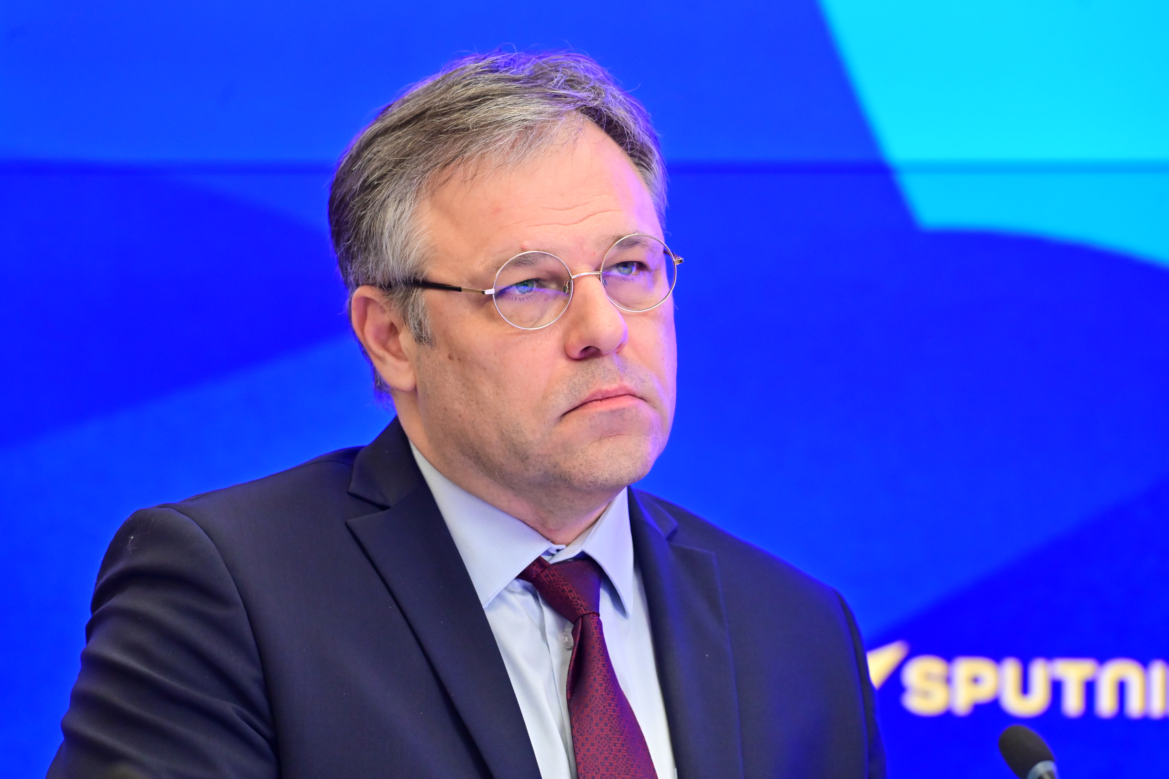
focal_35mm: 240
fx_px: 7791
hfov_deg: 8.6
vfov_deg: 5.7
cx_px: 584
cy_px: 390
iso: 4000
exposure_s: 1/100
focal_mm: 240
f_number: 5.6
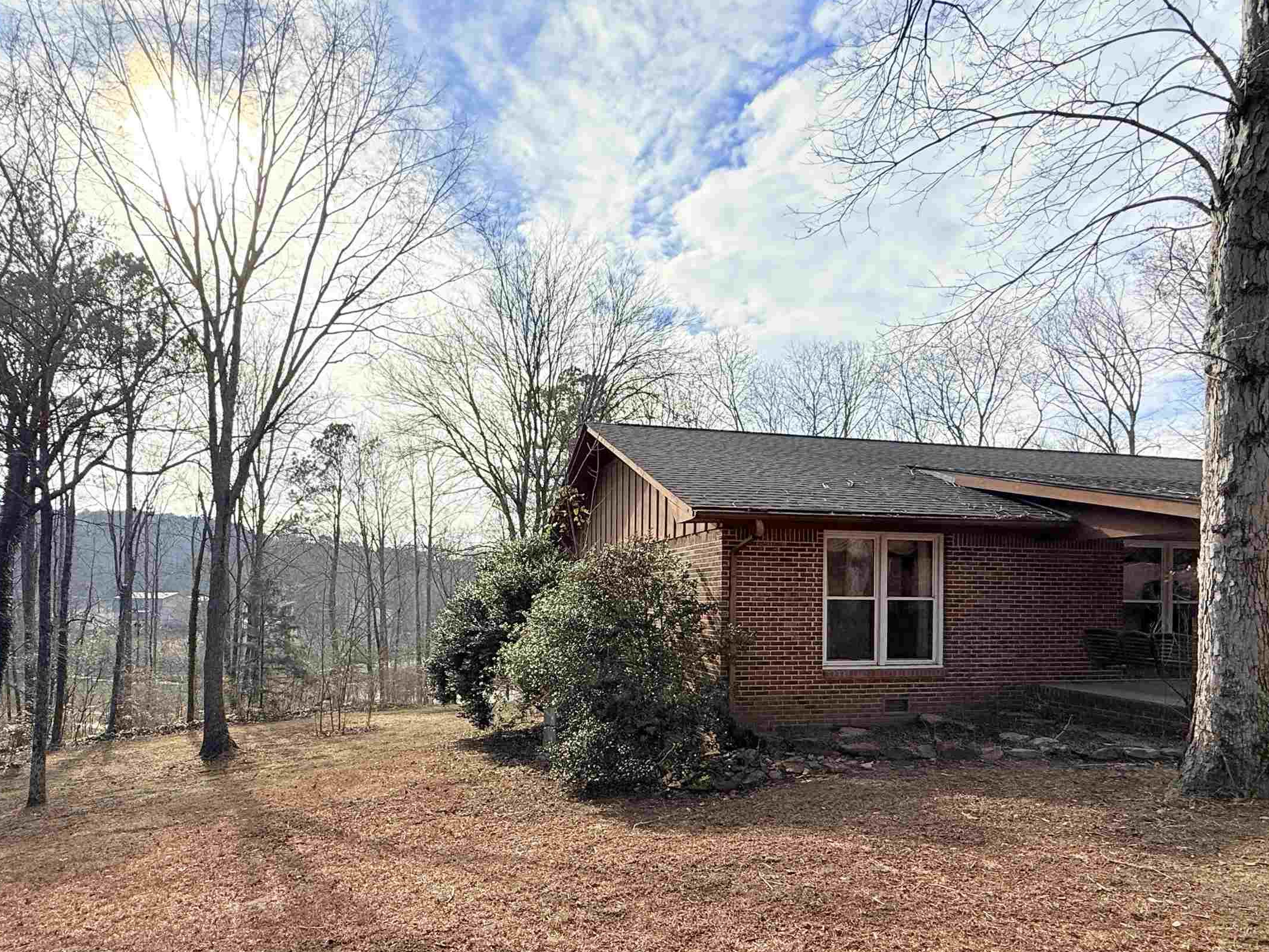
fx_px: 733
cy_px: 600
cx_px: 559
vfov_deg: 64.9
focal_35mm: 20
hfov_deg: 81.4
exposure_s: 1/2320
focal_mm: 2.22
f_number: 2.2
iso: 64
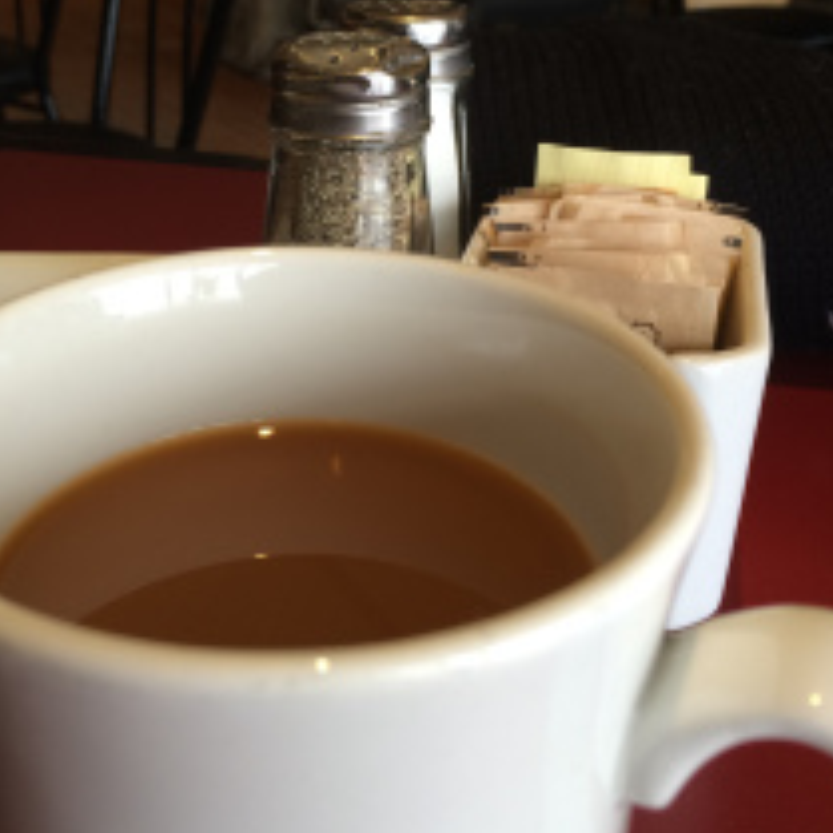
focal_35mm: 42
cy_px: 229
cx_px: 349
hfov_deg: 39.9
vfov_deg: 39.2
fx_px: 1143
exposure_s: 1/30
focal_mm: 4.15
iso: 32
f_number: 2.2
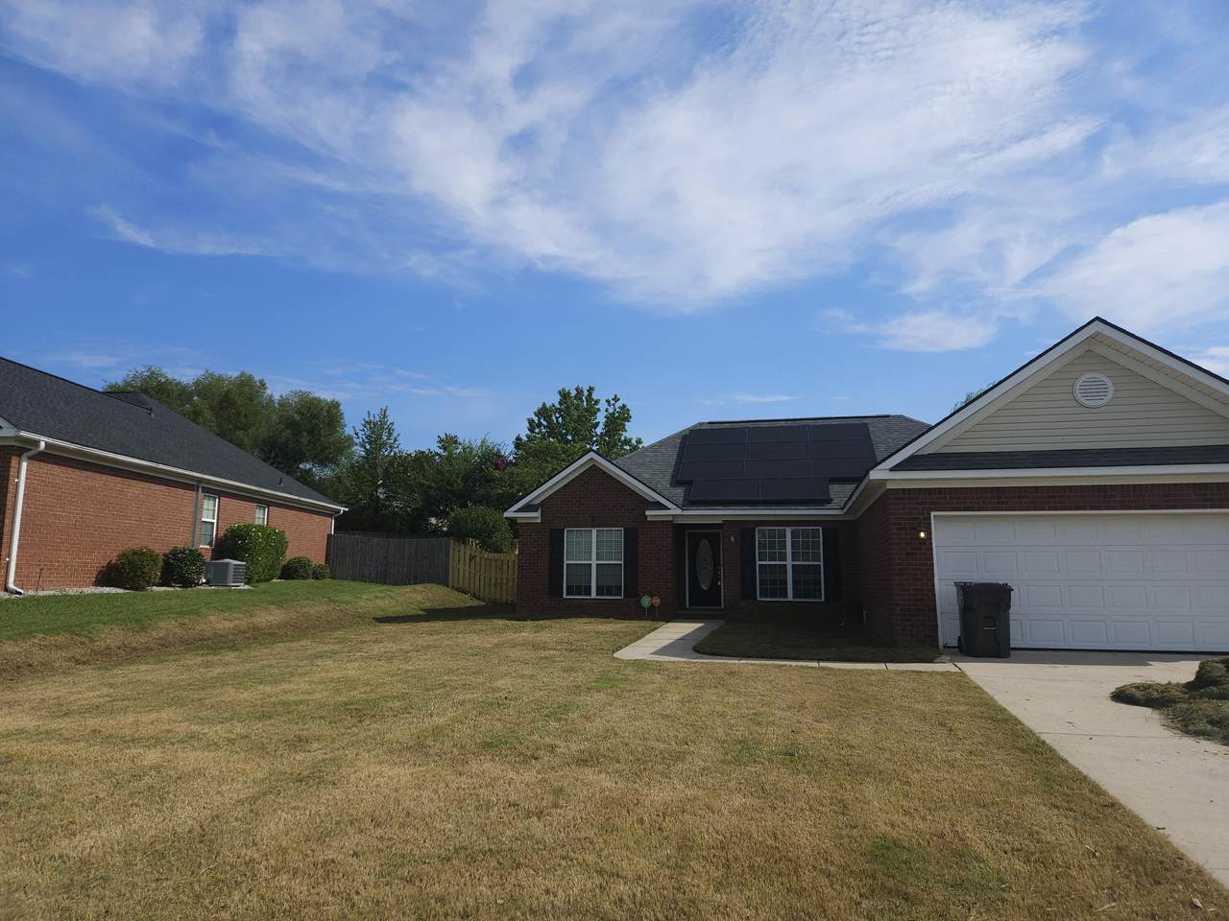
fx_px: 817
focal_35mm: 23
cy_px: 460
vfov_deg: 58.9
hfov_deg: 73.9
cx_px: 614
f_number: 1.8
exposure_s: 1/3040
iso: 50
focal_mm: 5.4
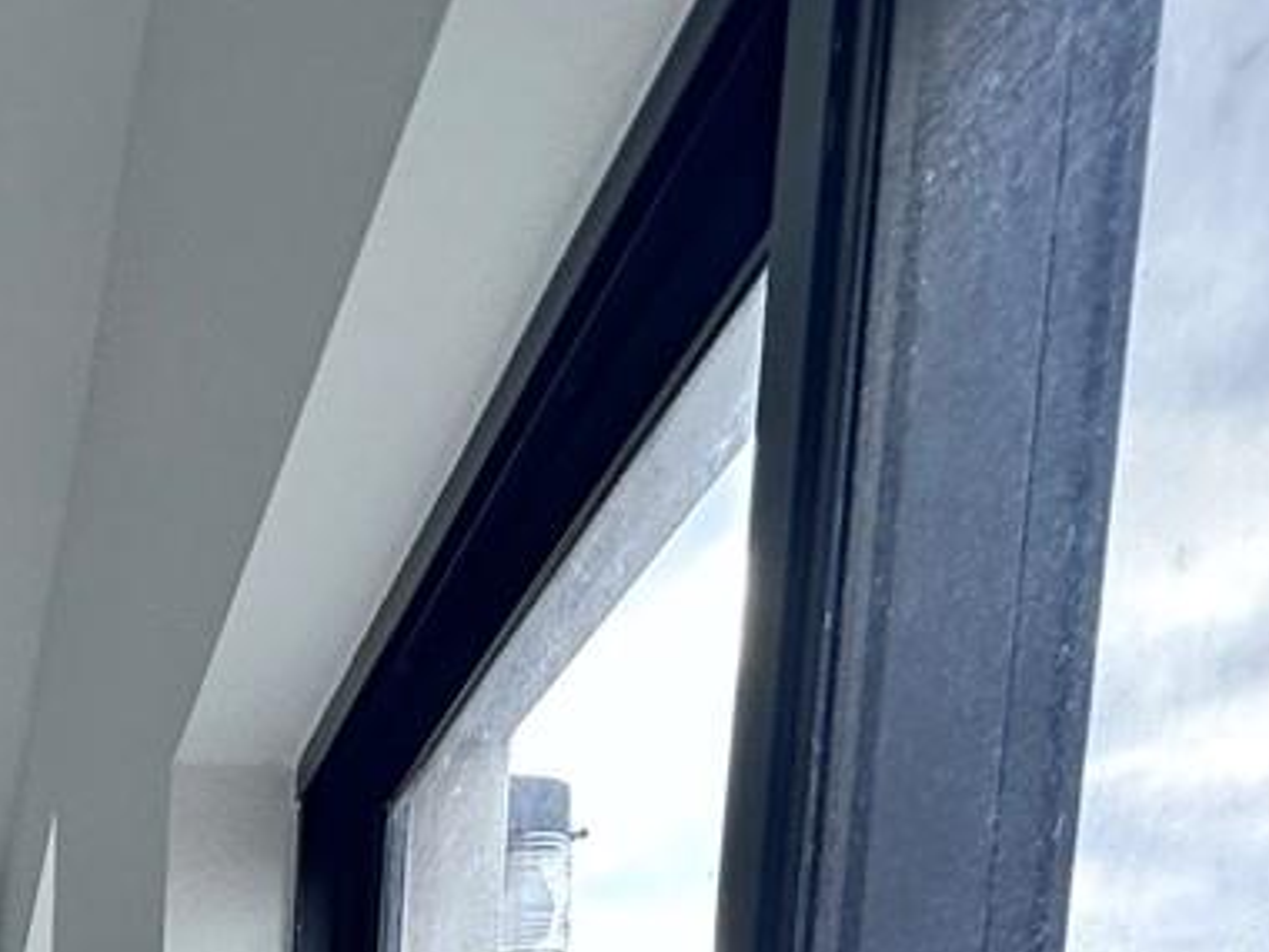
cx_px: -387
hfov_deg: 27.3
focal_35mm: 59
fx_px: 2163
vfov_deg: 17.5
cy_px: 1914
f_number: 2.2
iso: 100
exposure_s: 1/99
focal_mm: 2.22
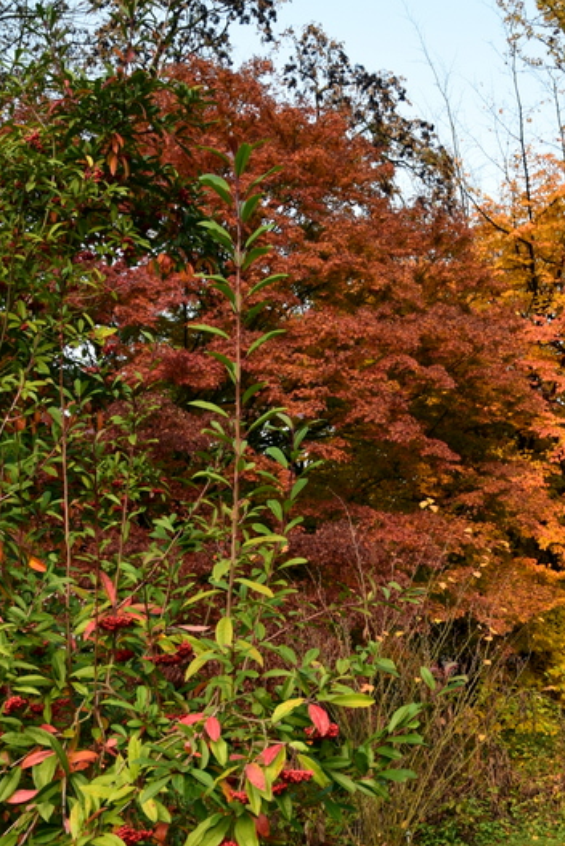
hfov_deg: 32.5
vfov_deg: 45.7
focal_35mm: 41
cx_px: 356
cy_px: 637
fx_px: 964
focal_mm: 18
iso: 400
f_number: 9
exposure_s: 1/160
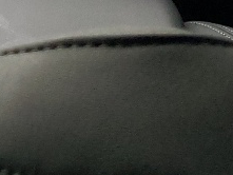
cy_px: 40
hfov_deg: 8.6
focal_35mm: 188
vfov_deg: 7.9
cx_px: -492
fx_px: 1266
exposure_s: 1/50
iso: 119
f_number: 1.5
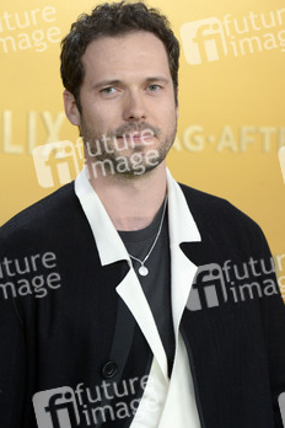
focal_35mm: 161
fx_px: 1912
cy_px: 220
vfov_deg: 12.8
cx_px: 132
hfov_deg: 8.5
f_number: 5.6
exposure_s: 1/250
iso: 2500
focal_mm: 140
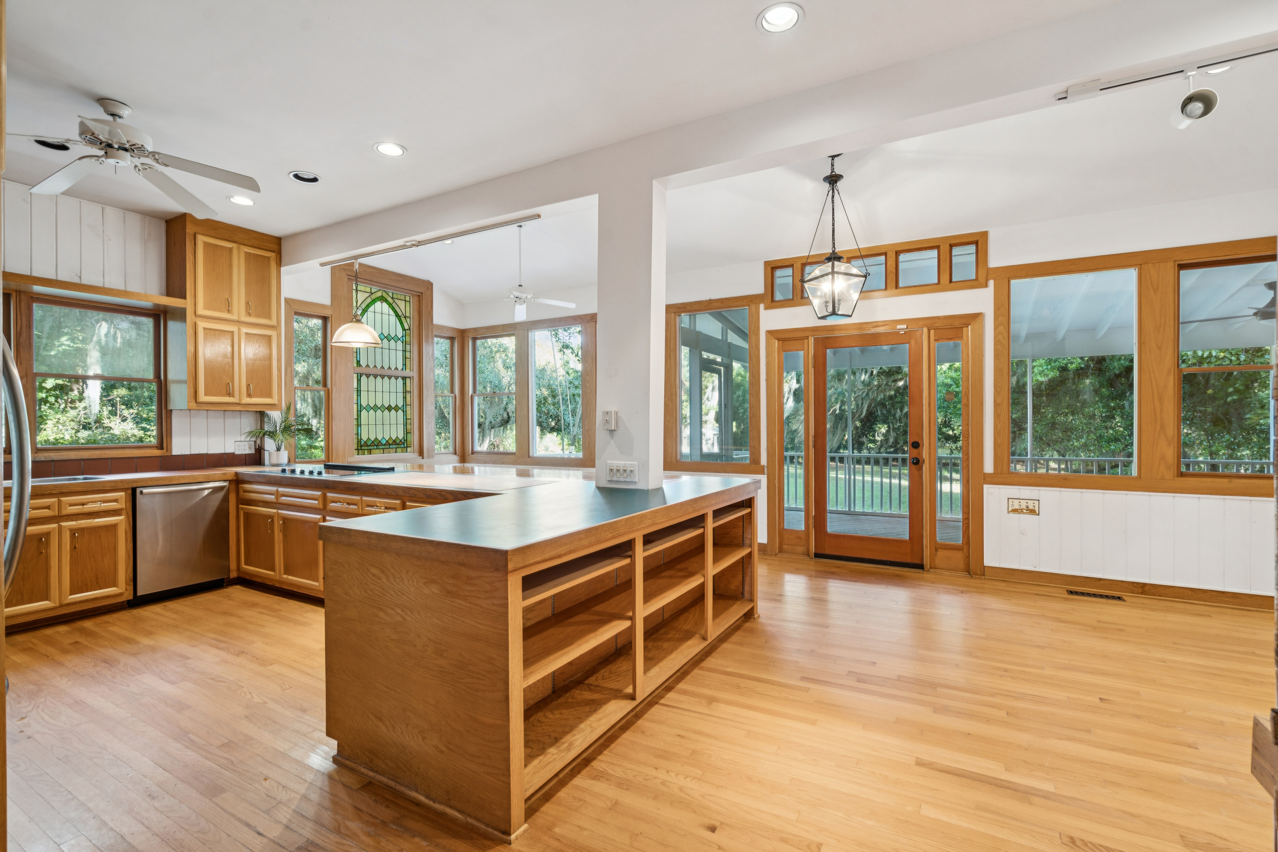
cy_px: 426
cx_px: 639
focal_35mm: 16
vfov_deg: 73.7
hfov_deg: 96.7
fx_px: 568
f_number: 8
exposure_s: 1/6
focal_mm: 16
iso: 400
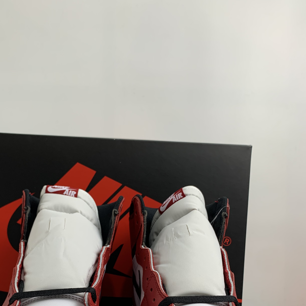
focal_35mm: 38
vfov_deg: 41.9
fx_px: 380
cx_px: 119
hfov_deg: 43.6
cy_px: 245
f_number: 1.8
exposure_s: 1/121
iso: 50
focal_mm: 4.25
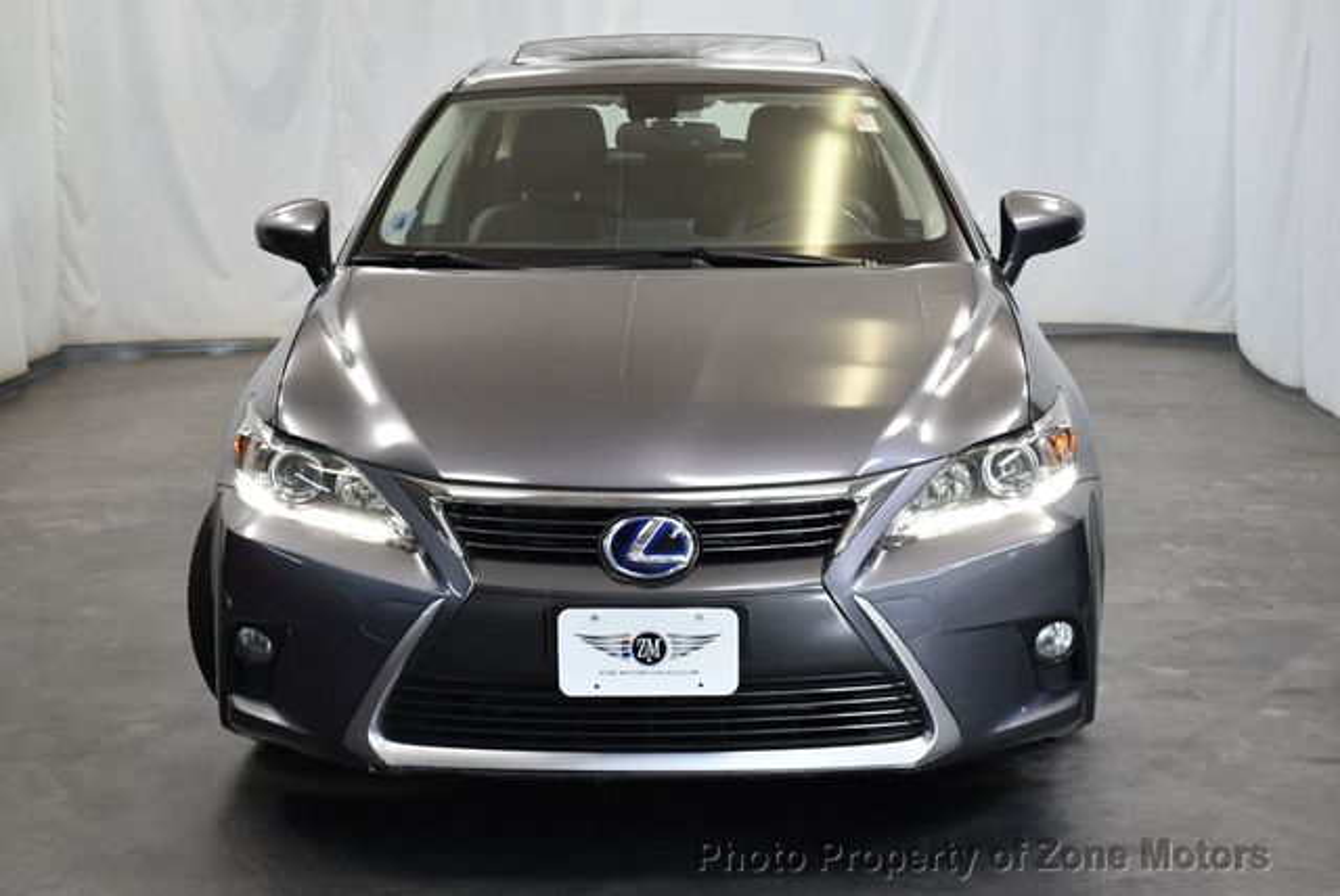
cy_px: 448
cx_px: 670
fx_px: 2161
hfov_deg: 34.5
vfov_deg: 23.4
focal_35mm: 58
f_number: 4.2
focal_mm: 29
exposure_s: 1/125
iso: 800
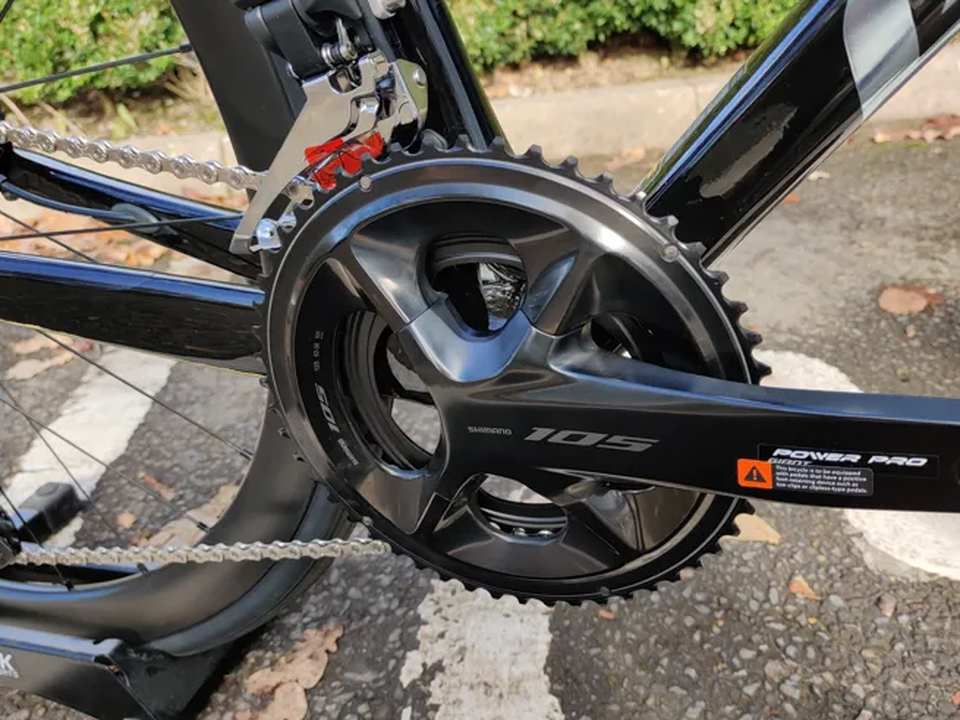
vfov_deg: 42.9
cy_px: 375
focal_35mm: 33
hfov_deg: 55.1
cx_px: 555
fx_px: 915
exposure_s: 1/334
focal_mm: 4.75
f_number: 1.65
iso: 100
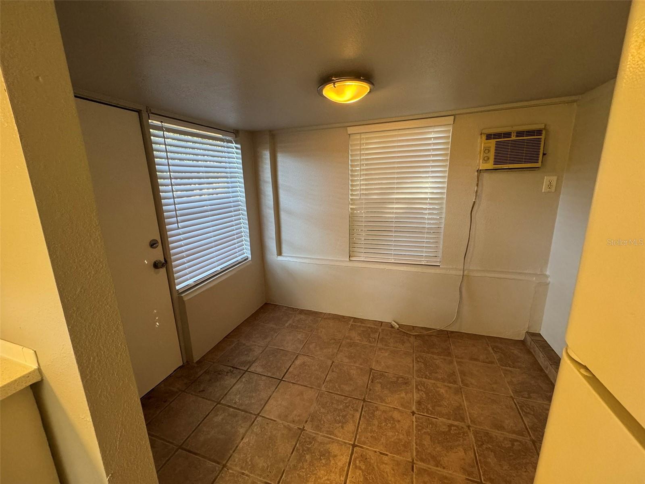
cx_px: 322
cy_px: 242
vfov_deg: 85.7
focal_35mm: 14
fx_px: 261
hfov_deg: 102.1
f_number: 2.2
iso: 320
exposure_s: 1/60
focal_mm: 2.22
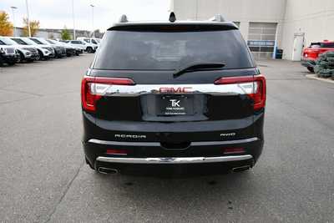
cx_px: 167
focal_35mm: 30
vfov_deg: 43.6
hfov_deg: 61.9
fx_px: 278
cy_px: 112
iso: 200
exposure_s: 1/250
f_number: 6.3
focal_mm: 20
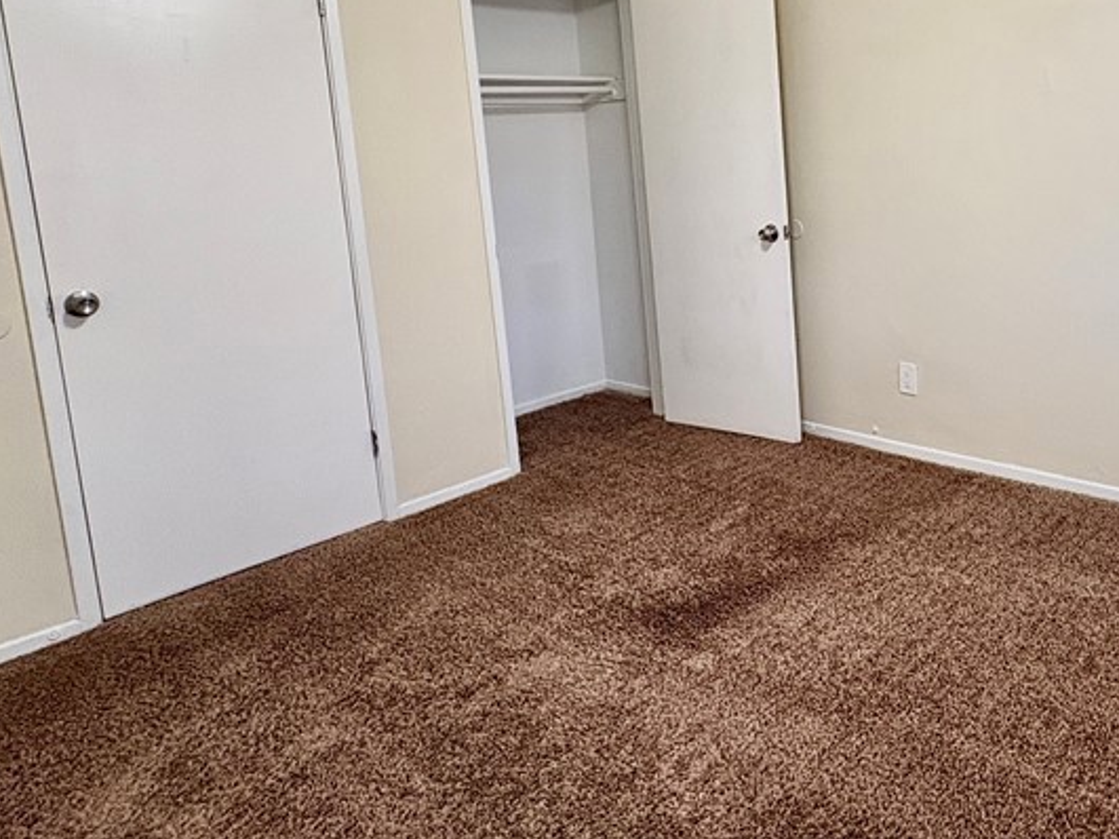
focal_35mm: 27
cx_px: 868
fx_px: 873
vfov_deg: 49.9
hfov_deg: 60.9
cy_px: 245
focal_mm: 2.22
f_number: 2.2
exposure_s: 1/60
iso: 200
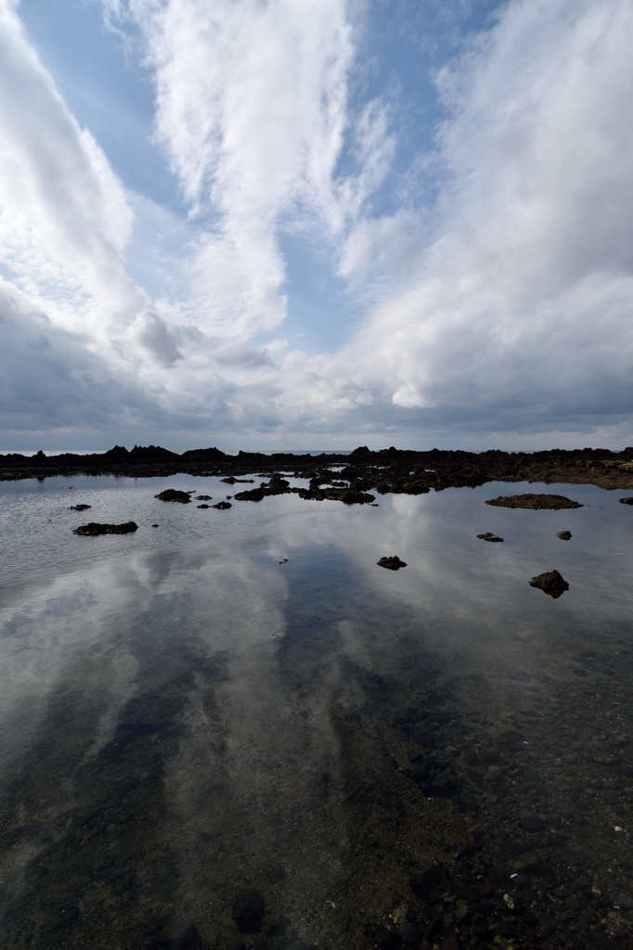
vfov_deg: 90.0
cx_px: 316
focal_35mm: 18
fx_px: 475
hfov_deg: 67.3
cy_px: 475
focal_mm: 12
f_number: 5.6
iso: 100
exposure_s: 1/1000
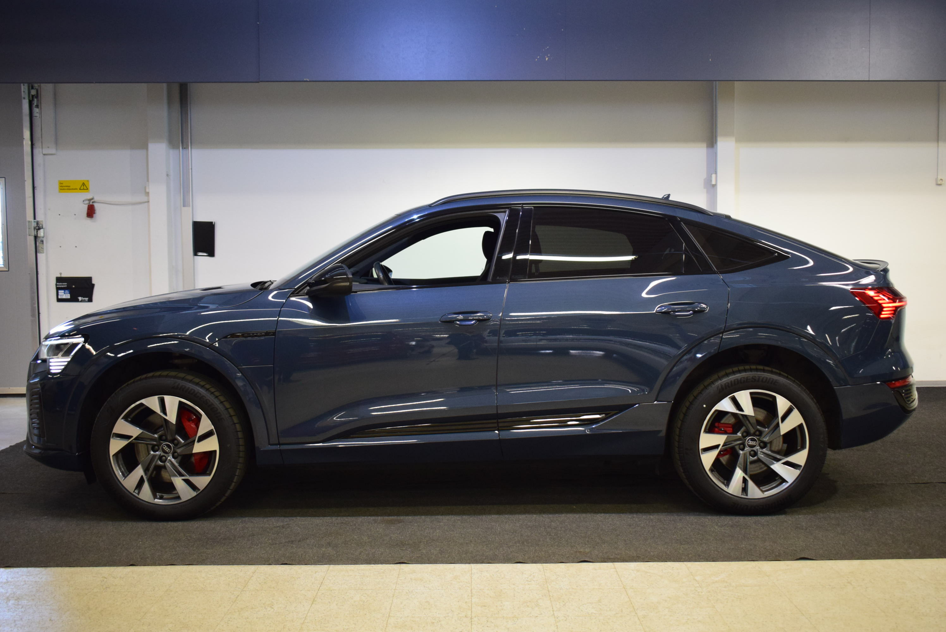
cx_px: 473
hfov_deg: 51.2
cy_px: 316
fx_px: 986
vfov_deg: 35.6
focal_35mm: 38
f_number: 4
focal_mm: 25
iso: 1600
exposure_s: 1/100
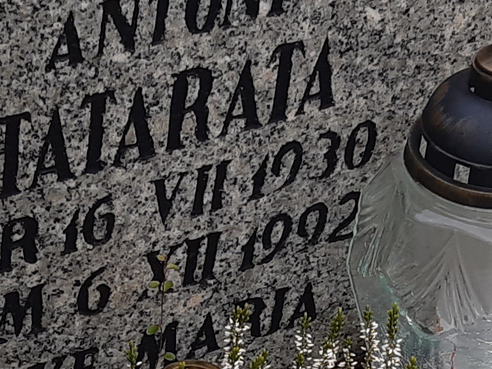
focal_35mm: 142
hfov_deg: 13.9
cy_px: 433
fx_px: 2018
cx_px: 162
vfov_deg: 10.3
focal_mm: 3.92
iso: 40
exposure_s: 1/353
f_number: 1.7
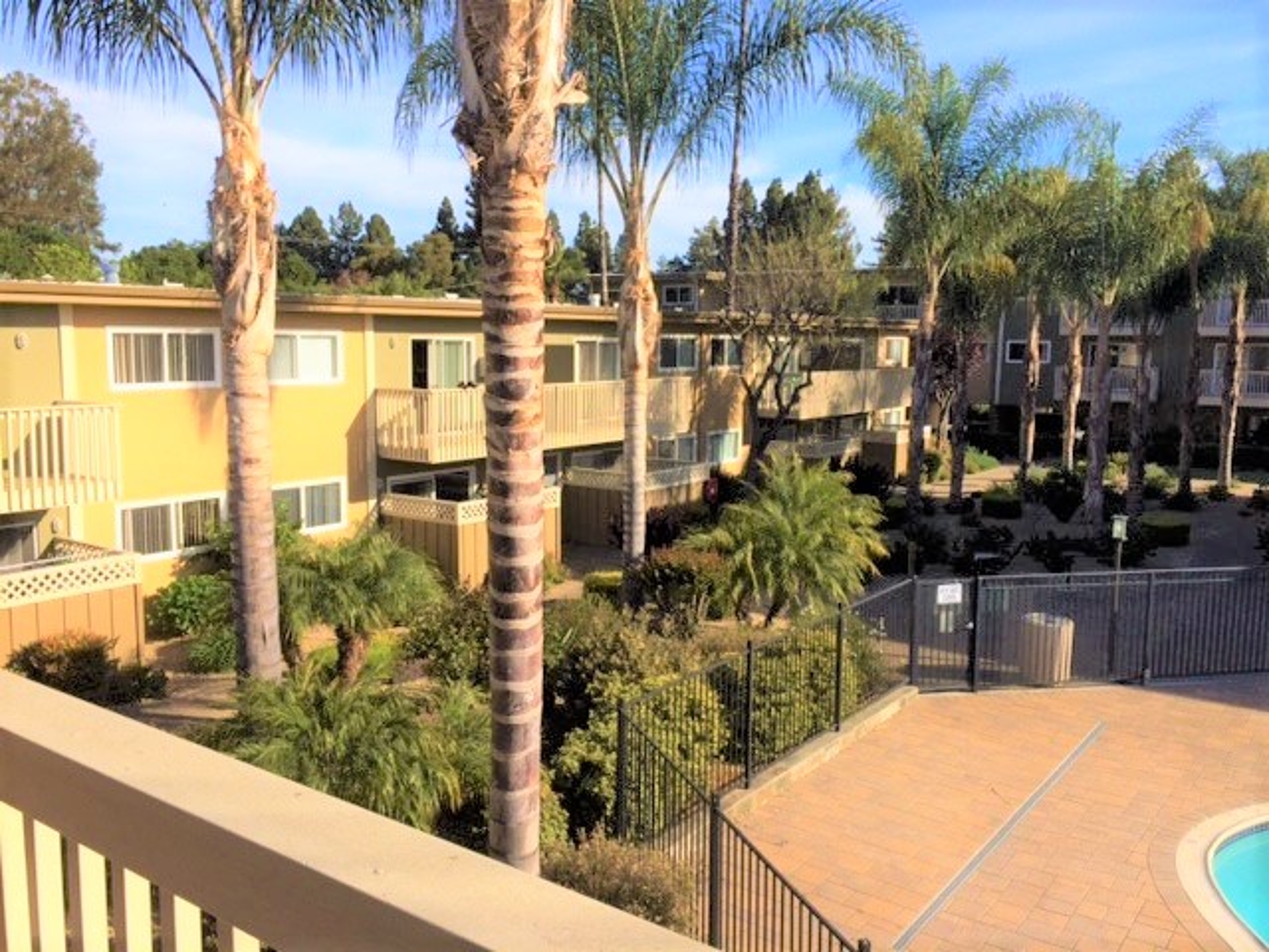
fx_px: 1063
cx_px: 634
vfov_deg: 48.2
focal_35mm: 29
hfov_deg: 61.7
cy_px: 476
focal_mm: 4.15
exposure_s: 1/1953
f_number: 2.2
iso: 32
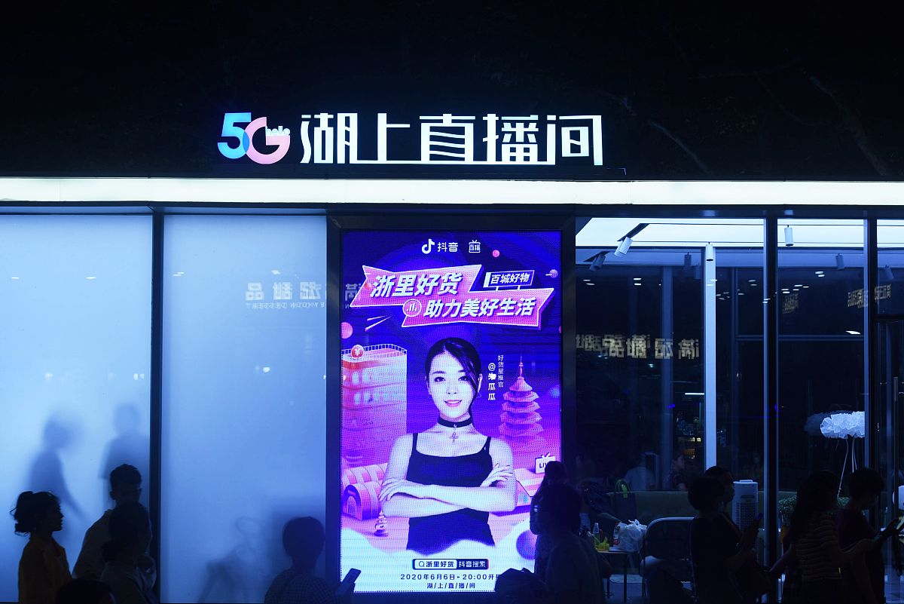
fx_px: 1758
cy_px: 302
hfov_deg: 28.8
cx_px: 452
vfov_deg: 19.5
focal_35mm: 70
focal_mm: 70
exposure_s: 1/100
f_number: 7.1
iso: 400
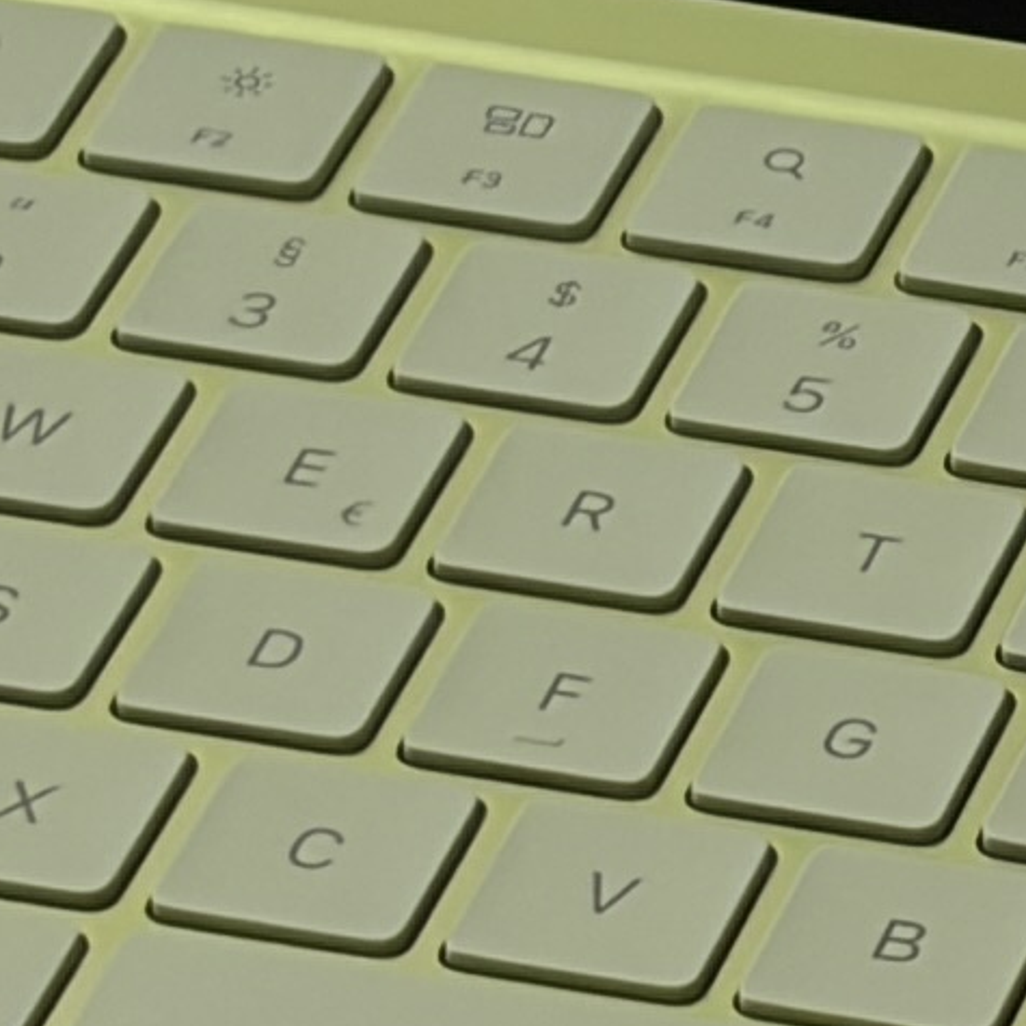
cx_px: 2004
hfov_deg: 4.4
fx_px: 13078
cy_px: -134
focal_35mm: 390
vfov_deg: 4.5
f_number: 1.6
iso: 40
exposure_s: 1/50
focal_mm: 5.96
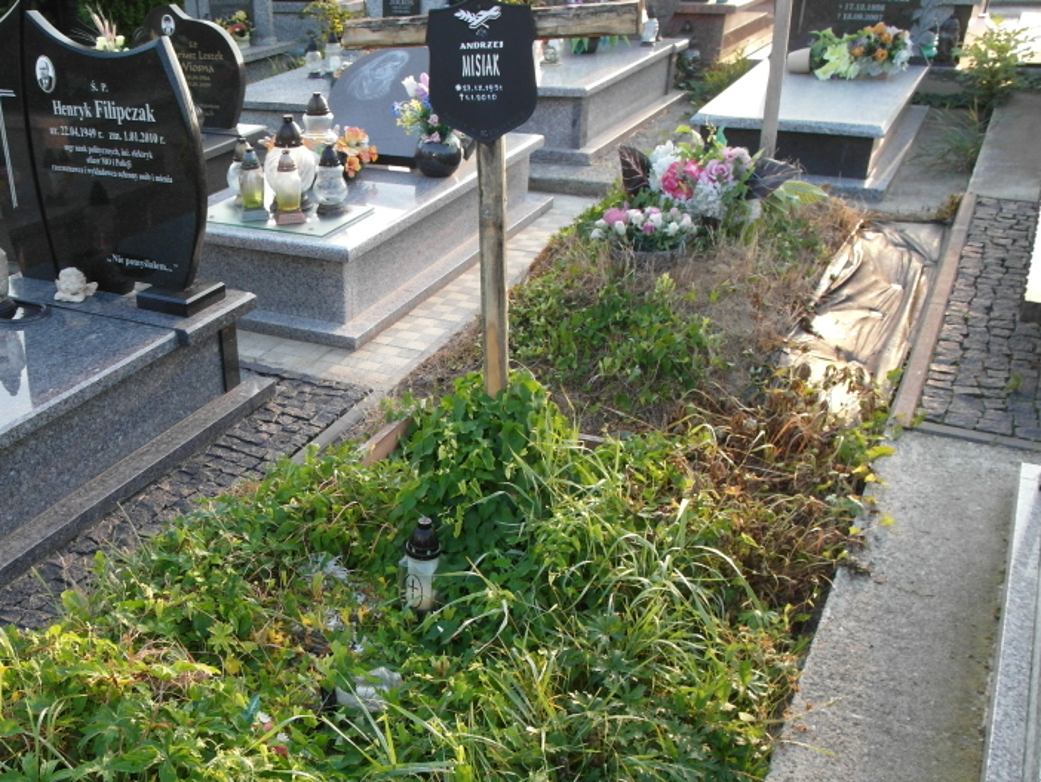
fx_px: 1053
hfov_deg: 51.2
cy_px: 507
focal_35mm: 35
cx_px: 314
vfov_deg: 40.3
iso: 100
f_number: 3.4
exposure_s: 1/90
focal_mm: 5.2
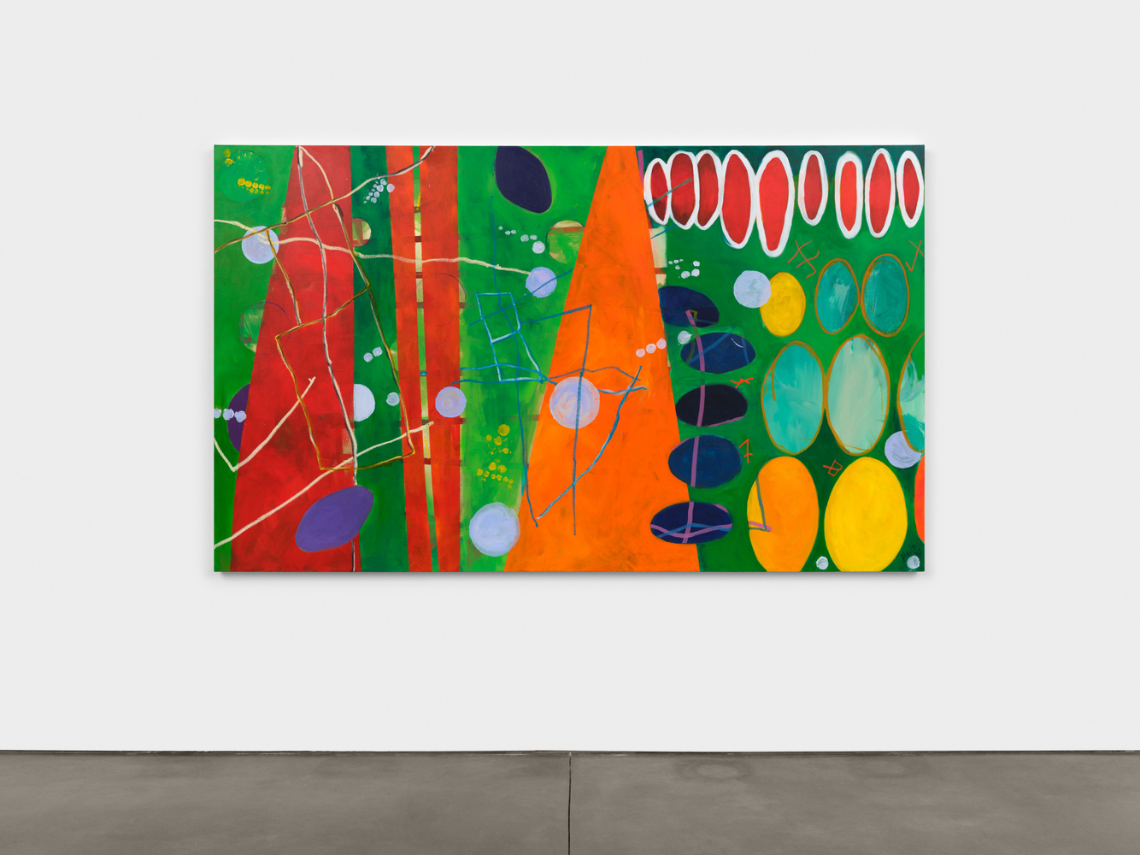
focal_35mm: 33
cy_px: 428
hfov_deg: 55.4
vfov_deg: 42.9
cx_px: 570
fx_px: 1087
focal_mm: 41.8
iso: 100
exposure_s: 1/100
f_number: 18
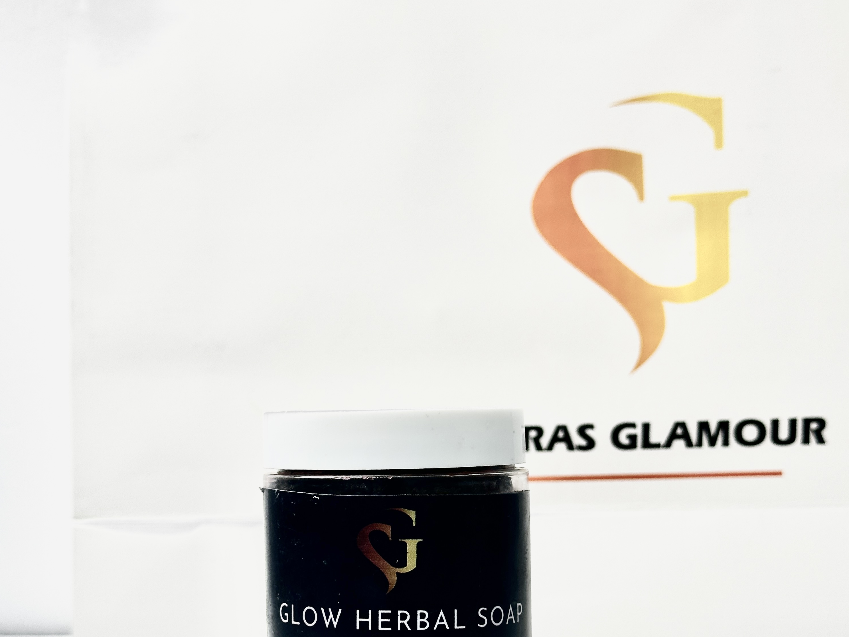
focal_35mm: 65
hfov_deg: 29.8
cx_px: 428
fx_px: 1594
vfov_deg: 22.4
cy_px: 476
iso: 64
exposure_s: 1/251
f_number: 1.78
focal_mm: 6.86
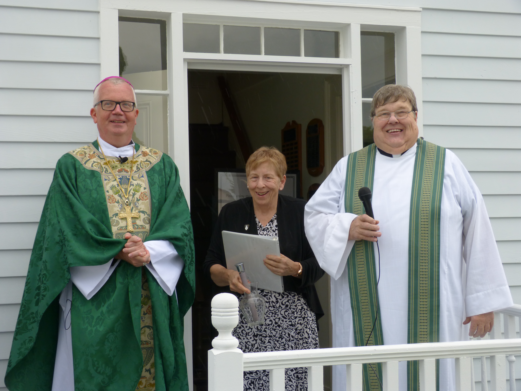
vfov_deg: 24.4
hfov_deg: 32.2
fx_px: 903
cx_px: 260
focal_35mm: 60
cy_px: 196
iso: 100
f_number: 4
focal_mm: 10.8
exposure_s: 1/160
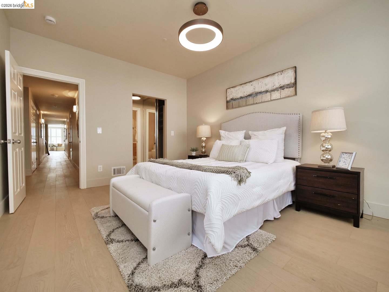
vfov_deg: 85.7
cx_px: 194
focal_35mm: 14
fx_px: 157
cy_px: 146
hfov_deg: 102.1
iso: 800
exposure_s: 1/160
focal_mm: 7
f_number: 4.5
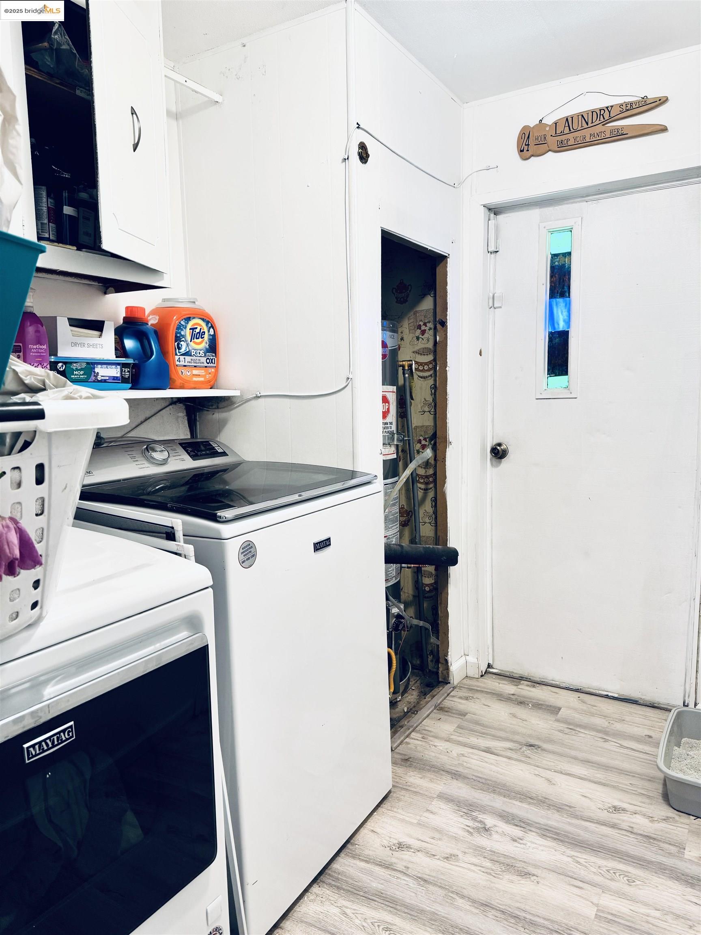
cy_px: 468
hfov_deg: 56.8
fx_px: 648
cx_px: 350
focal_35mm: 24
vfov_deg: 71.6
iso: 125
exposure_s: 1/60
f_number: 1.78
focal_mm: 6.76
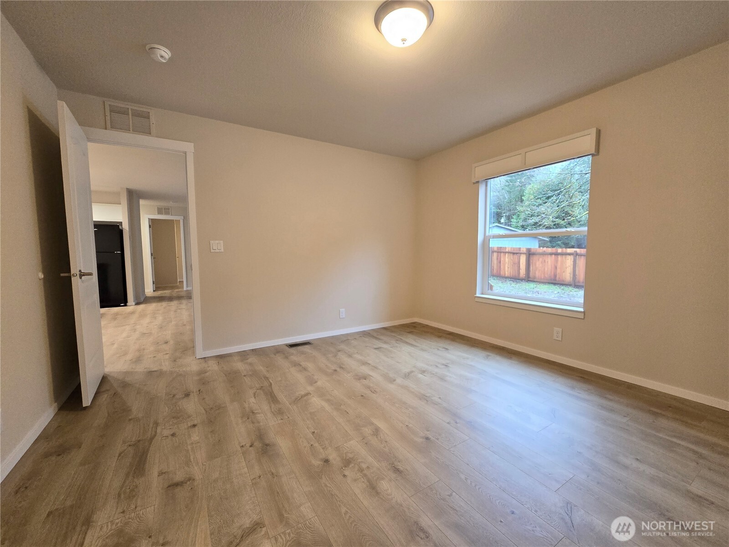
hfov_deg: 106.2
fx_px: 274
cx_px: 364
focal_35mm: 13
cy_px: 274
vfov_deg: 89.9
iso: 320
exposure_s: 1/60
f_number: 2.2
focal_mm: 2.2
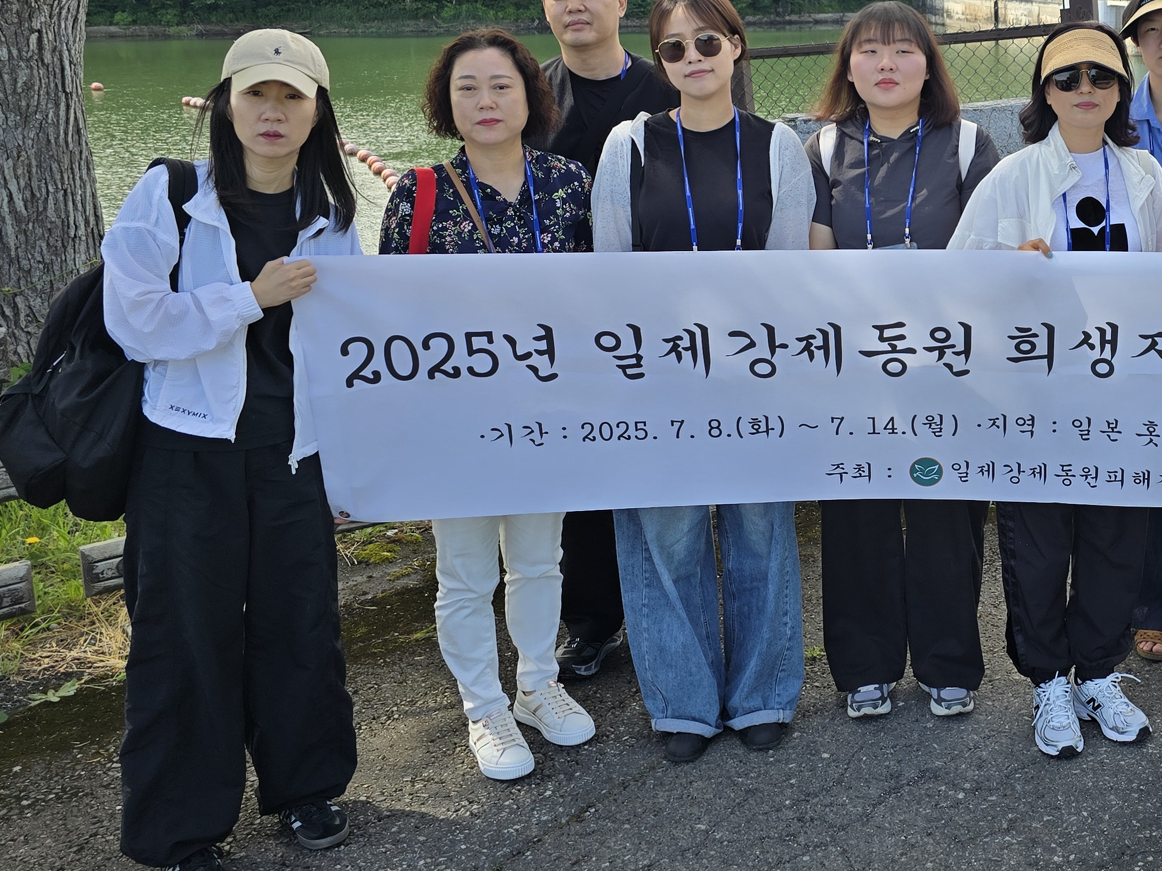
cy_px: 233
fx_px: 1477
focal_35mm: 44
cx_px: 1091
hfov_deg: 39.2
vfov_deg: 32.3
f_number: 1.7
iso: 12
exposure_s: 1/544
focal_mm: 6.3
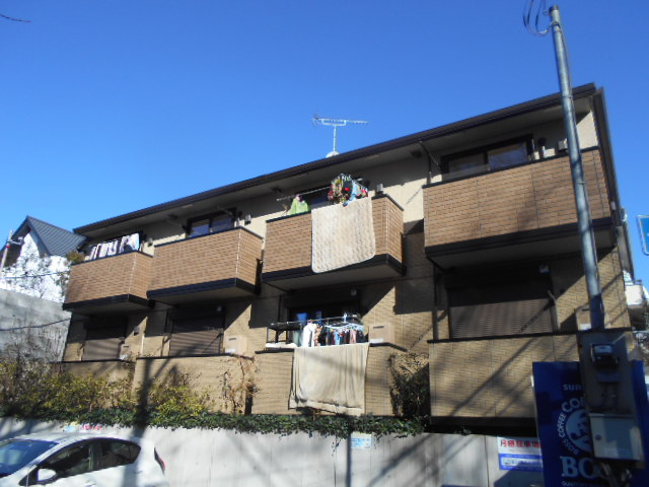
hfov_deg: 67.3
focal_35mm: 26
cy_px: 244
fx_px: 487
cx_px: 324
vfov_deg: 53.1
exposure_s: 1/800
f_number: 3.2
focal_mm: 4.6
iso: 80
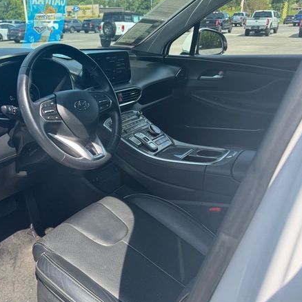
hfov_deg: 51.6
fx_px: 306
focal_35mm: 31
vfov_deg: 52.5
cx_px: 102
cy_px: 157
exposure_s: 1/802
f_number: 1.78
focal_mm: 6.76
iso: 80
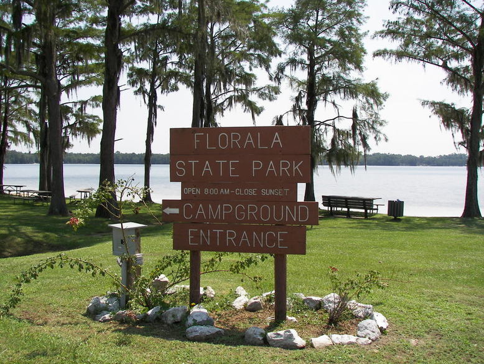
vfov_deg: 39.7
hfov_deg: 51.3
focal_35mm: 36
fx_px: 504
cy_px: 182
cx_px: 242
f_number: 4
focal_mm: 6
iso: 50
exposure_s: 1/500
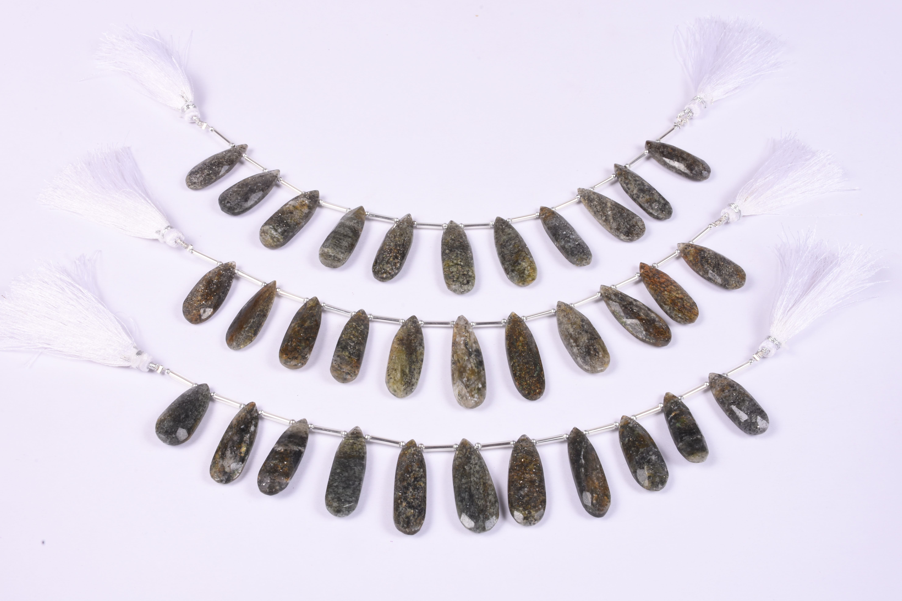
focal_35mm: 58
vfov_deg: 23.4
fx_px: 1453
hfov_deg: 34.5
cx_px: 443
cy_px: 296
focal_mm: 38
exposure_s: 1/125
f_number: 25
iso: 250
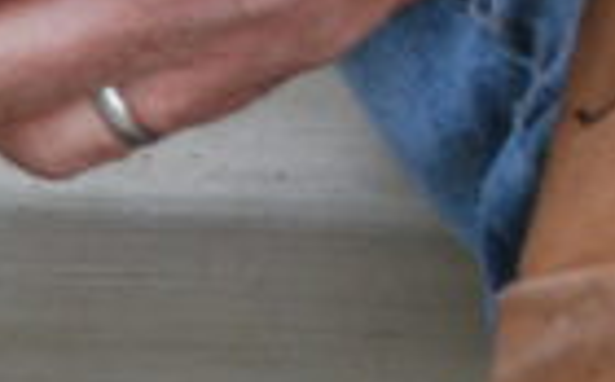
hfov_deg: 5.6
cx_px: -896
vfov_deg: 3.6
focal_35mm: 359
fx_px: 6007
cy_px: 714
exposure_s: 1/100
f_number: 5
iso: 200
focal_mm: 32
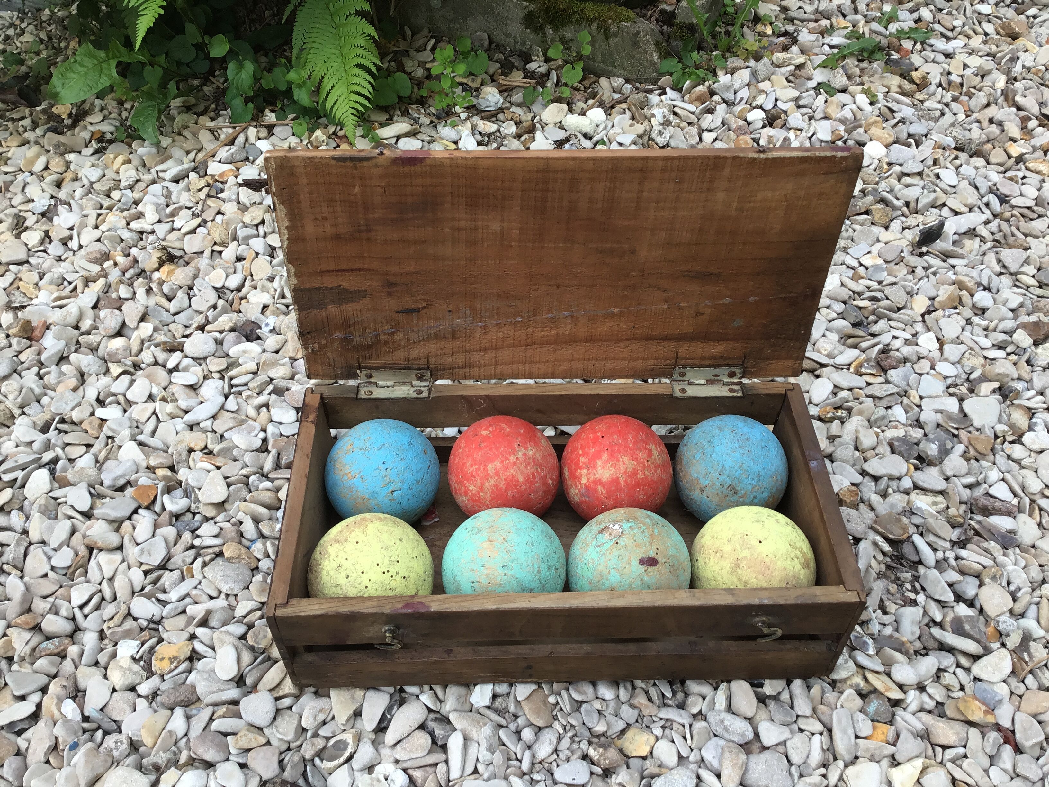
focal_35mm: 31
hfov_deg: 58.4
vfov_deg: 45.4
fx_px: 939
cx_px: 524
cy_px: 394
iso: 25
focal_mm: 3.3
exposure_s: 1/100
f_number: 2.4
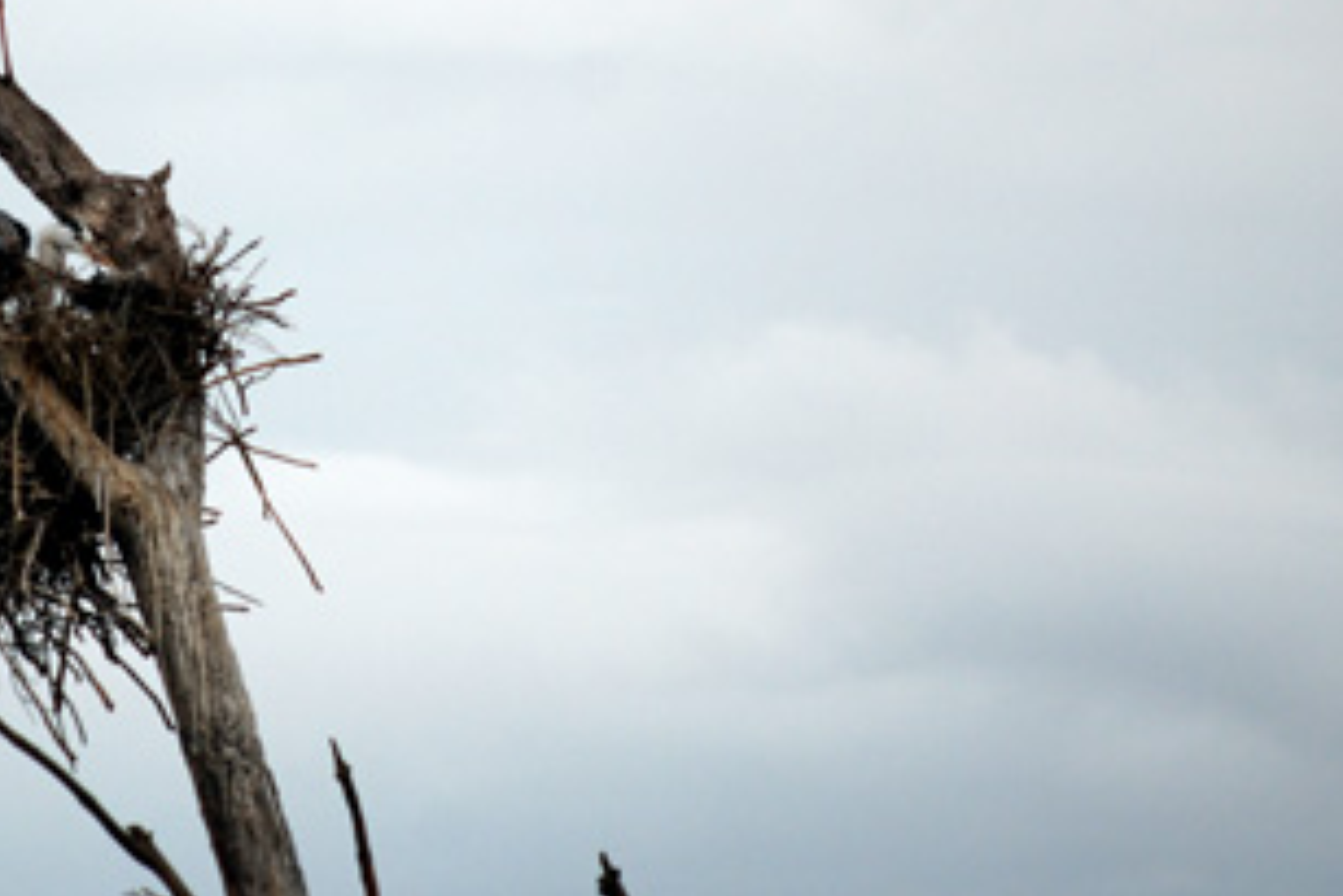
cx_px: 232
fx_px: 20790
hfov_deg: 3.7
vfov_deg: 2.5
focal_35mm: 557
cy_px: 245
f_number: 5.6
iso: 200
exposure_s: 1/800
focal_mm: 175
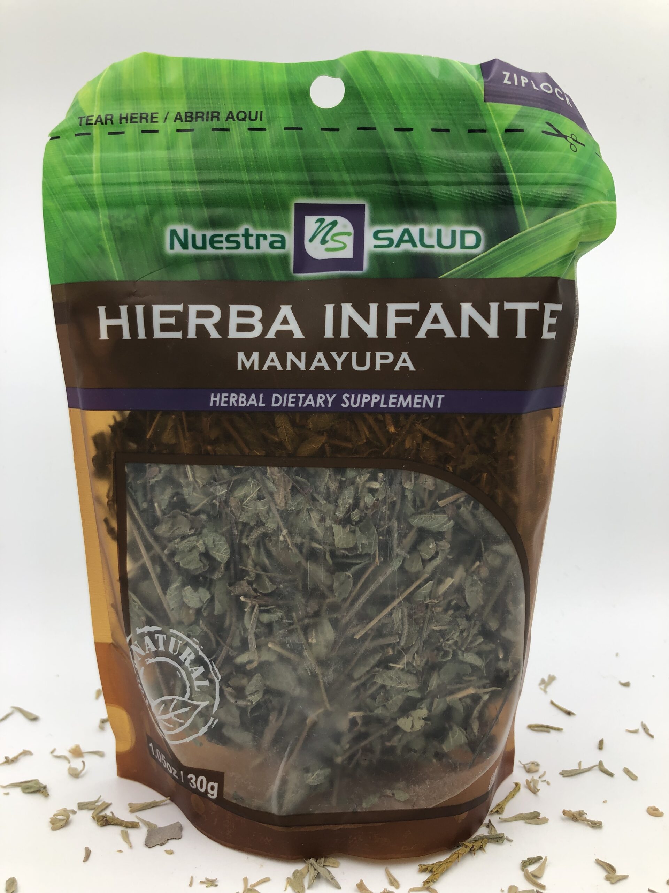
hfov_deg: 49.7
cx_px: 334
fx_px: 722
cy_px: 446
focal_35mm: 28
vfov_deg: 63.4
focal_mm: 4
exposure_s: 1/344
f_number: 1.8
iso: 20
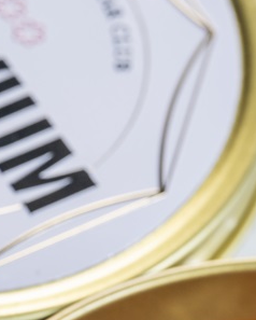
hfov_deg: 4.3
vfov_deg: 5.4
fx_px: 3387
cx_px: 236
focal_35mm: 358
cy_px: 376
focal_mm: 105
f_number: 11
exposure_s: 1/100
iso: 200
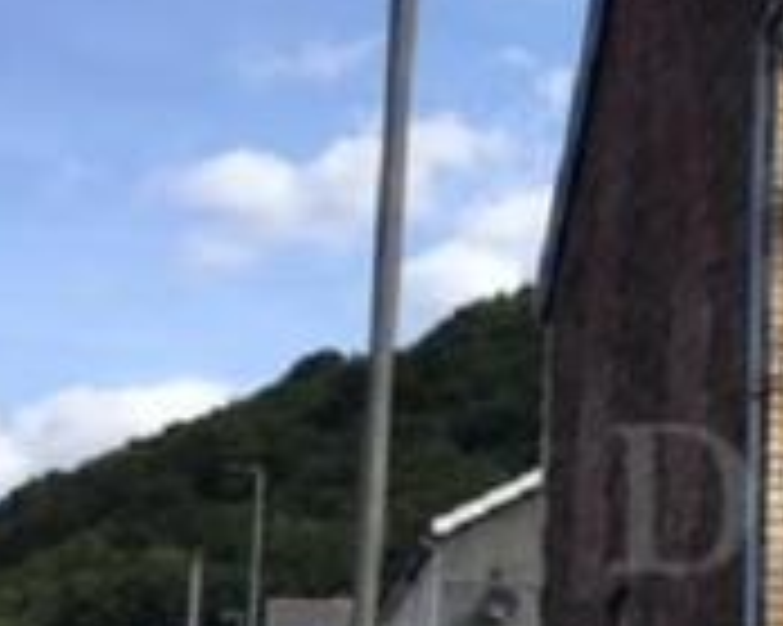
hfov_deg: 17.7
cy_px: 520
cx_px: 1226
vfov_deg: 16.0
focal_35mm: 95
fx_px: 2200
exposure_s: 1/1040
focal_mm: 4.15
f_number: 2.2
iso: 25
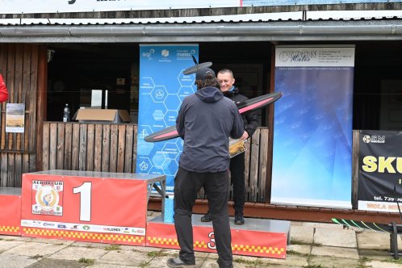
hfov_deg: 45.4
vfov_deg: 31.2
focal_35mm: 43
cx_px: 201
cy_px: 134
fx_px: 480
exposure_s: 1/320
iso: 1000
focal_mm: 29
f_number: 9
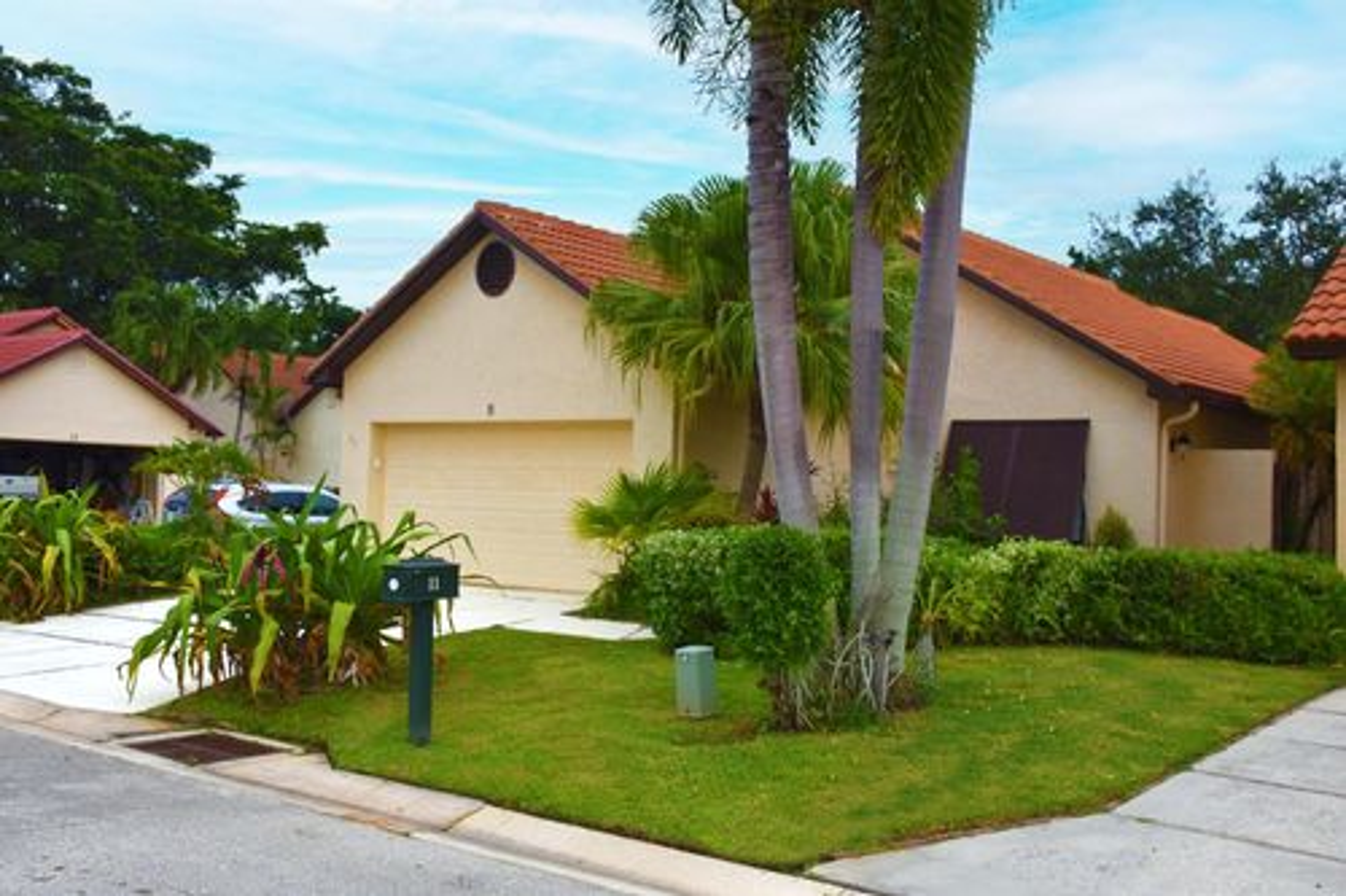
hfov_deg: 53.1
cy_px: 448
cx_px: 673
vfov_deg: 36.8
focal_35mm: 36
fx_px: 1345
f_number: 6.3
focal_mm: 24
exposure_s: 1/160
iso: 100
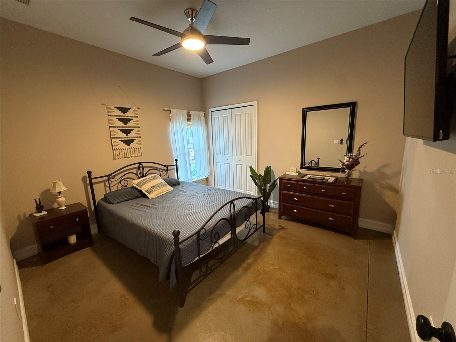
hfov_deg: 102.1
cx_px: 228
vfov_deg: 85.7
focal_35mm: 14
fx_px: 184
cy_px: 171
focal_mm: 2.22
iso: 400
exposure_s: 1/60
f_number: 2.2
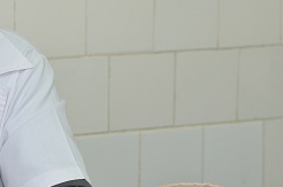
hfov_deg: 10.8
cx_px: -26
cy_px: 94
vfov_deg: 7.3
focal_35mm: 188
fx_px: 1475
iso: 400
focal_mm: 50
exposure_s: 1/80
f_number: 2.8
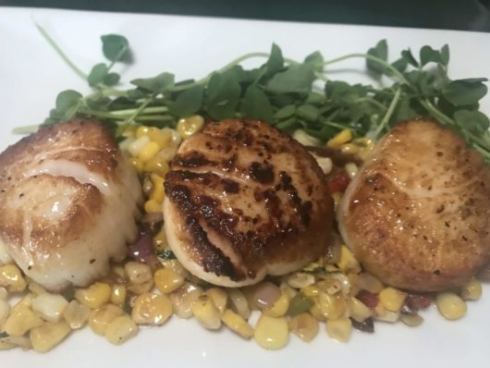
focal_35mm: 28
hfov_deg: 63.4
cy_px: 184
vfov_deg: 49.8
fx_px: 397
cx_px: 245
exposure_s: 1/15
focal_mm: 3.99
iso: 50
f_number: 1.8
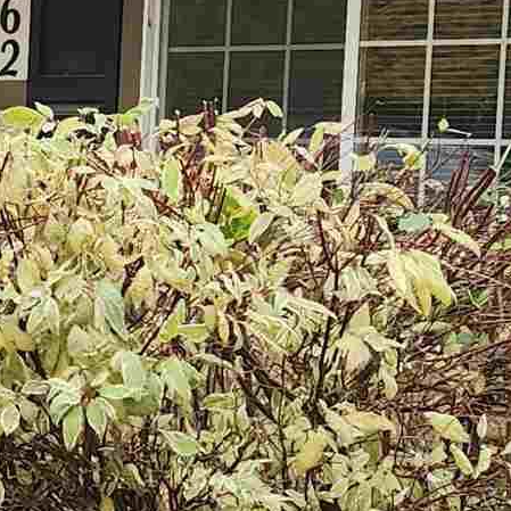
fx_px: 2321
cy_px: 315
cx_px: -259
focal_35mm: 139
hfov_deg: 12.0
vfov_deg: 12.6
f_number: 1.8
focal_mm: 5.4
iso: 100
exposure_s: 1/180
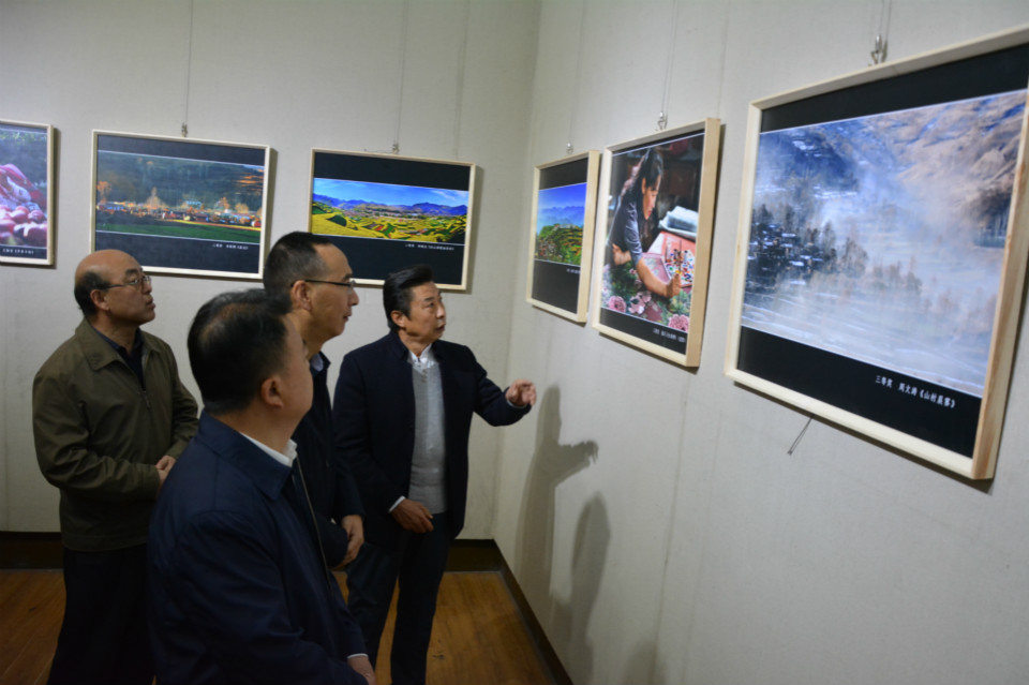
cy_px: 342
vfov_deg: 25.7
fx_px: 1500
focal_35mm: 52
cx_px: 514
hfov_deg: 37.9
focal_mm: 35
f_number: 4.5
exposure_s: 1/200
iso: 1600
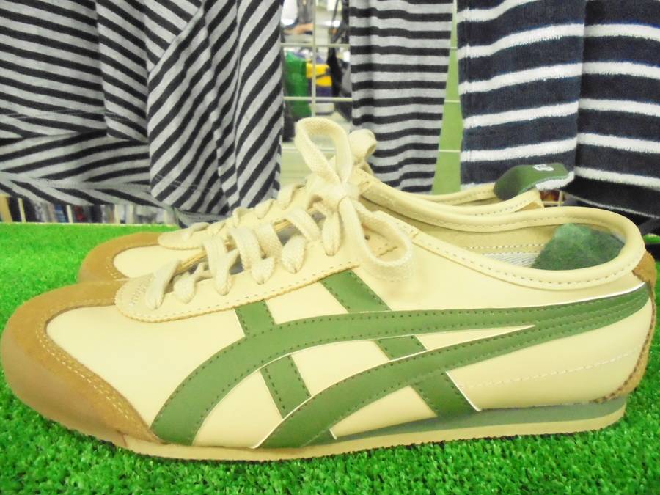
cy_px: 248
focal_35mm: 26
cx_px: 330
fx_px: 496
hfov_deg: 67.3
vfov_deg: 53.1
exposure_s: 1/60
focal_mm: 4.6
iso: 1250
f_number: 3.5
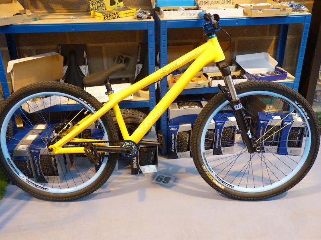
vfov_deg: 38.7
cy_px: 120
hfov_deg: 50.1
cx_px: 160
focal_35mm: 37
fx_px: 343
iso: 400
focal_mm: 6.6
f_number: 3
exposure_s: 1/15
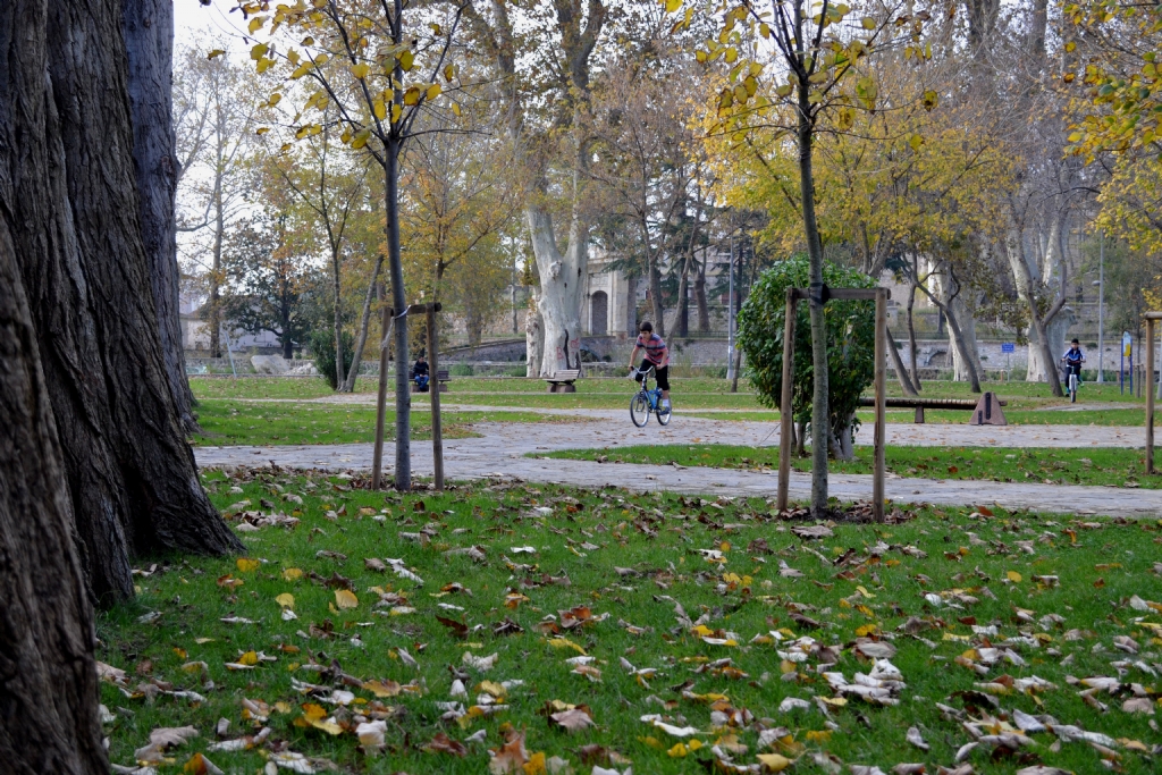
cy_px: 388
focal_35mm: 51
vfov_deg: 26.5
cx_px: 581
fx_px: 1646
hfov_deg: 38.9
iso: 180
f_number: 5.6
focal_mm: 34
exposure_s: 1/125
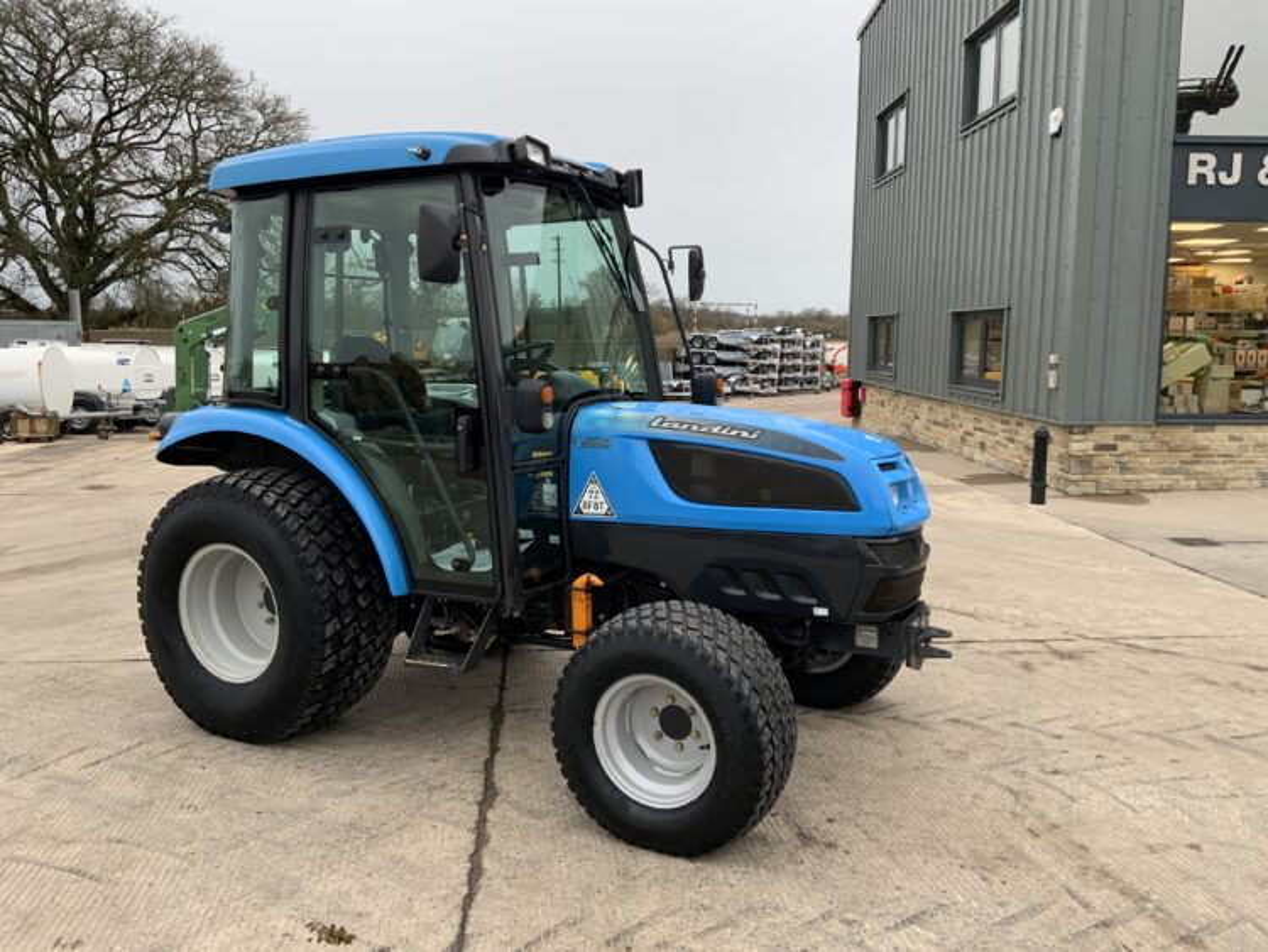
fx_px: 1063
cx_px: 634
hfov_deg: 61.6
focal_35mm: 29
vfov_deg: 48.3
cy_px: 476
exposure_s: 1/122
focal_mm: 3
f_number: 1.8
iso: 40
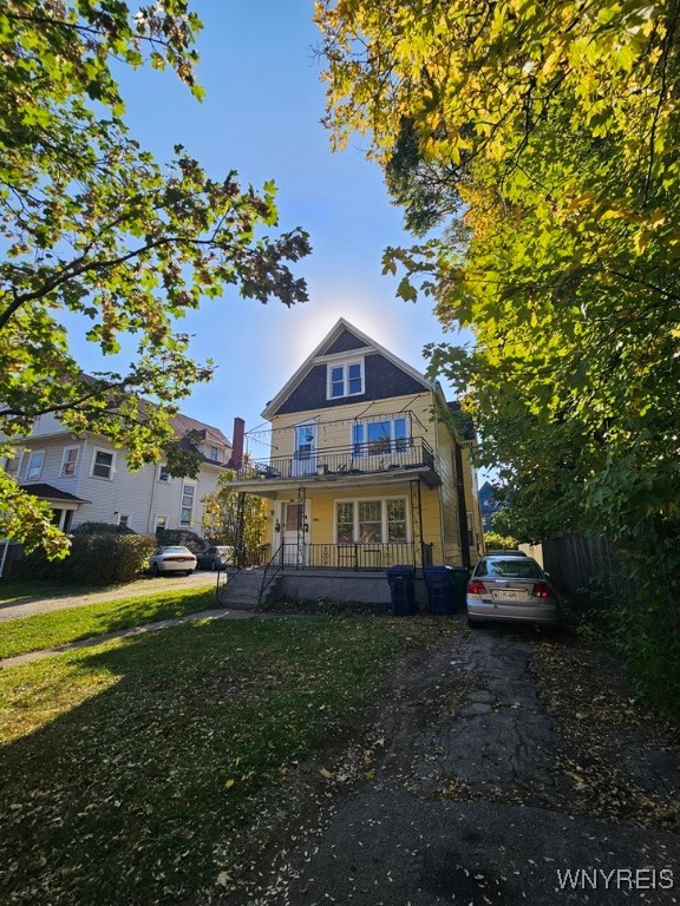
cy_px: 453
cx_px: 340
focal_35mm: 13
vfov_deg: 106.2
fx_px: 340
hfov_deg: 89.9
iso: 50
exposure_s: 1/1601
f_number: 2.2
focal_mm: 2.2
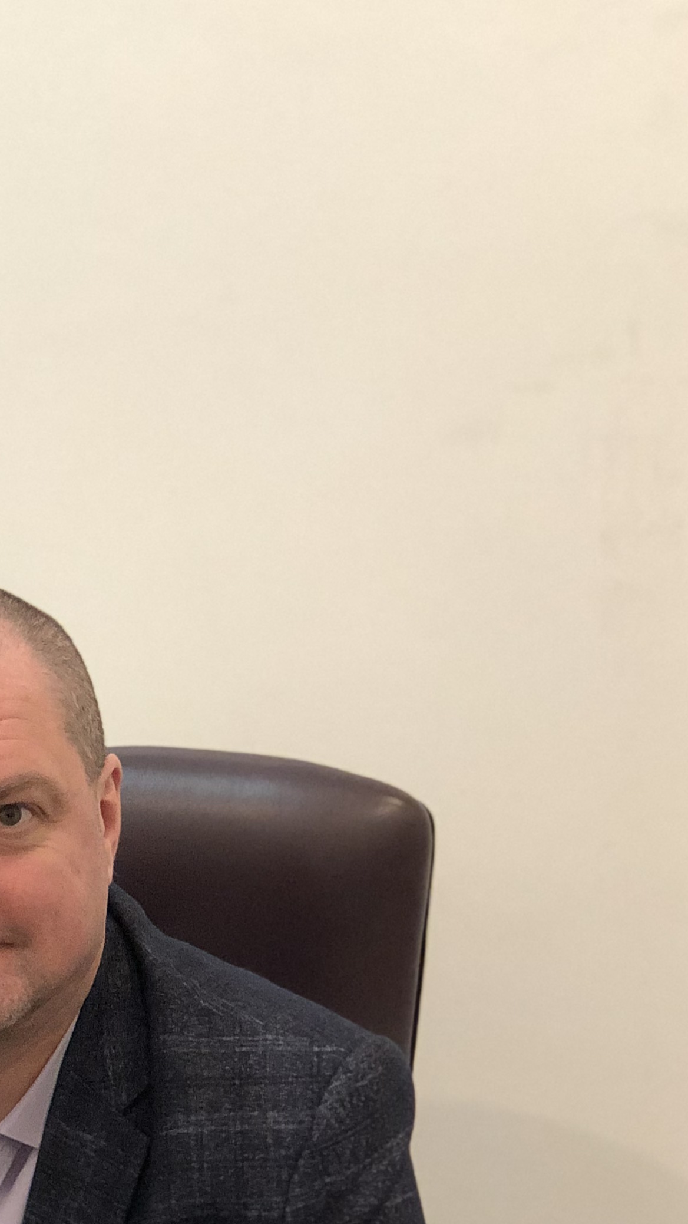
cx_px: -94
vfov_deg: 19.2
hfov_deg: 10.9
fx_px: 3568
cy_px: 1018
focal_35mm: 110
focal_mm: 6
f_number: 2.4
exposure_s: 1/25
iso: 160
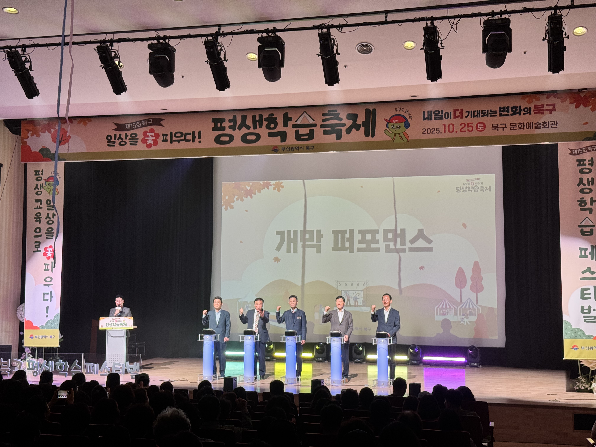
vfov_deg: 30.3
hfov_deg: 39.7
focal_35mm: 48
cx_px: 298
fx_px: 826
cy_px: 224
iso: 80
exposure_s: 1/45
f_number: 1.78
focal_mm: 6.76
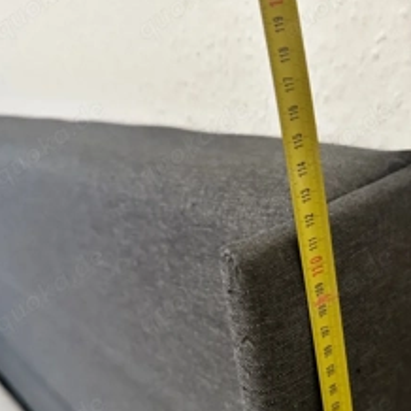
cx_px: 234
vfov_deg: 41.5
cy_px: 311
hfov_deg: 42.7
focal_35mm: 39
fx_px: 524
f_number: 1.78
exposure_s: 1/33
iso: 800
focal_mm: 6.86
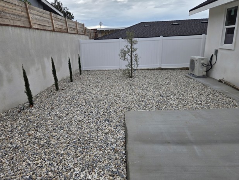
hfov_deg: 71.6
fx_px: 166
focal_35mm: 24
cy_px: 87
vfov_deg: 56.8
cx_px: 117
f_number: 1.8
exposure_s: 1/671
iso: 25
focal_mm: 5.4
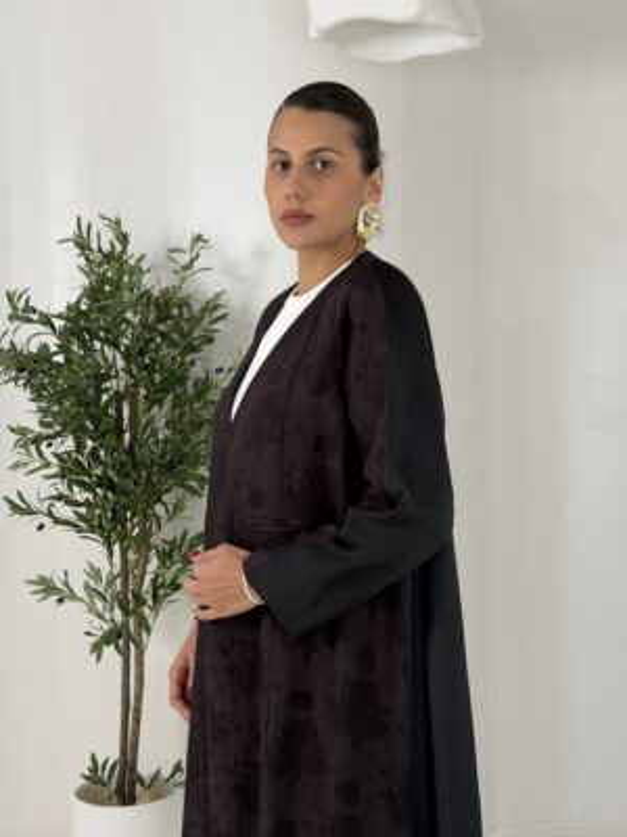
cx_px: 314
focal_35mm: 48
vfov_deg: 39.7
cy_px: 418
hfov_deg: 30.3
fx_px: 1159
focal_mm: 6.76
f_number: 1.78
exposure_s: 1/425
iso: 64
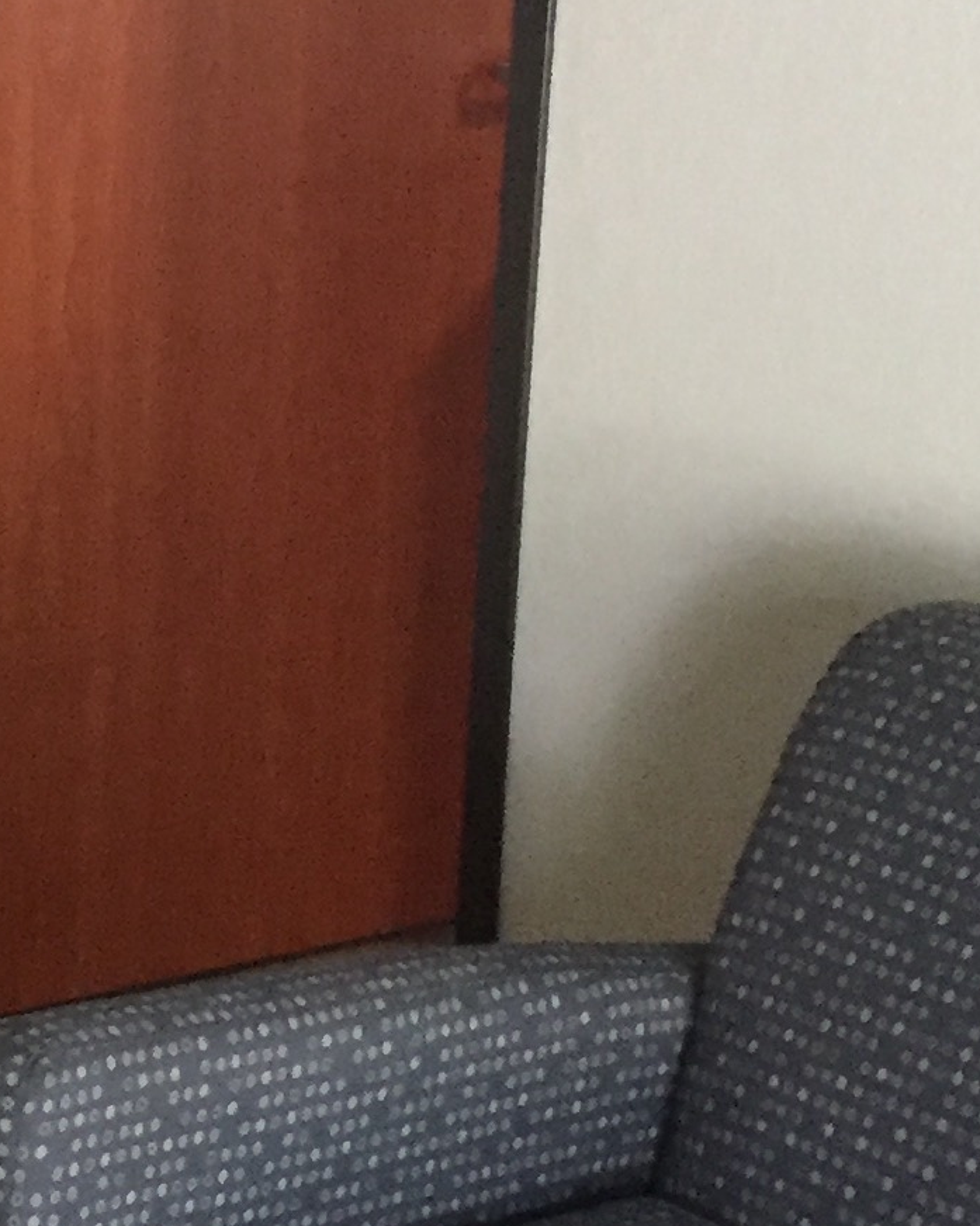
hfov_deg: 12.8
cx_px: -962
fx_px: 3845
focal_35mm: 106
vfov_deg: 17.9
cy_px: 222
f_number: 2.2
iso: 250
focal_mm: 4.15
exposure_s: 1/30
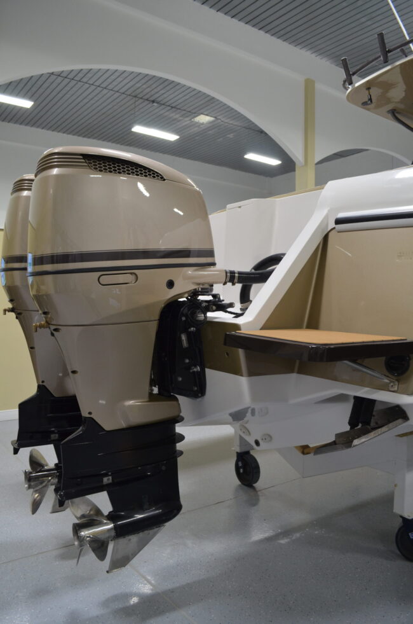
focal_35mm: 27
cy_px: 312
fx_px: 467
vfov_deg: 67.5
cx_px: 206
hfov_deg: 47.7
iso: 400
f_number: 5
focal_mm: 18
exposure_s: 1/100
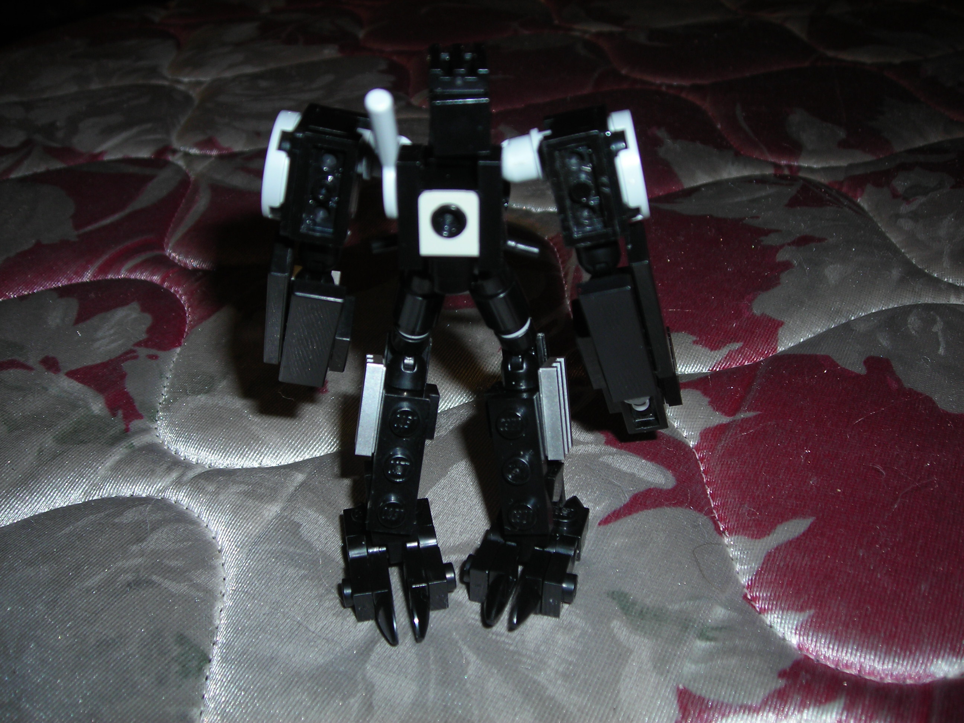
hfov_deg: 49.0
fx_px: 1058
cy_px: 362
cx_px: 482
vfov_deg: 37.7
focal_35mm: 38
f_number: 6.4
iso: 50
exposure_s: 1/60.1
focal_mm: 6.3
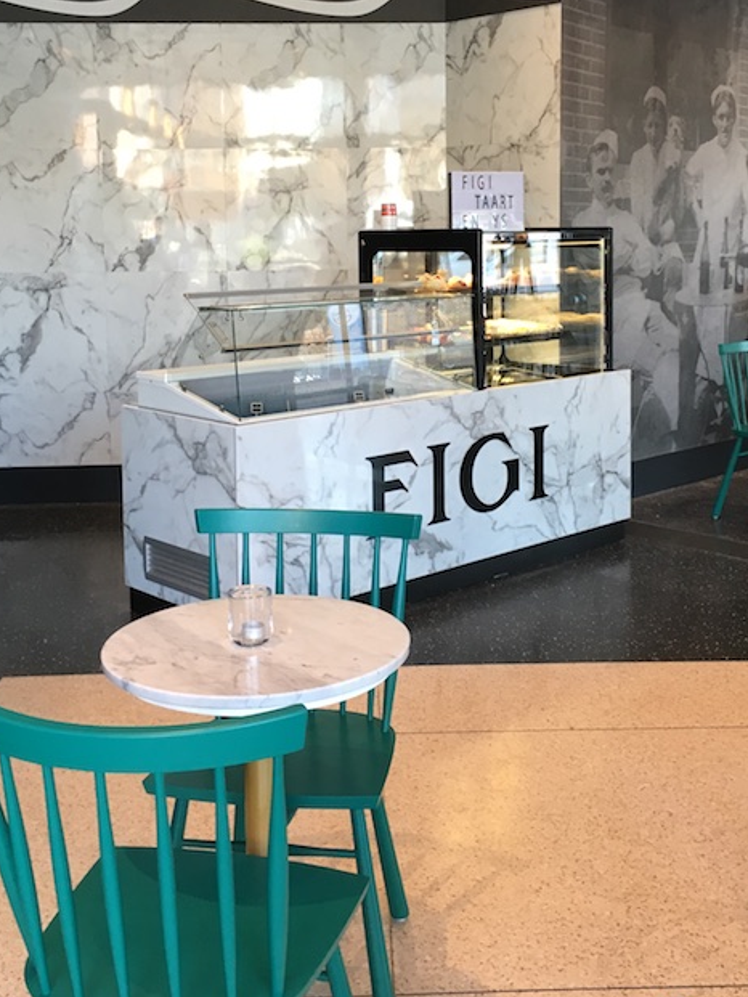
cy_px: 347
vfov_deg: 44.2
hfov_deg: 34.4
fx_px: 1210
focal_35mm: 42
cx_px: 391
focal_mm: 4.15
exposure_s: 1/33
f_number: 2.2
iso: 100
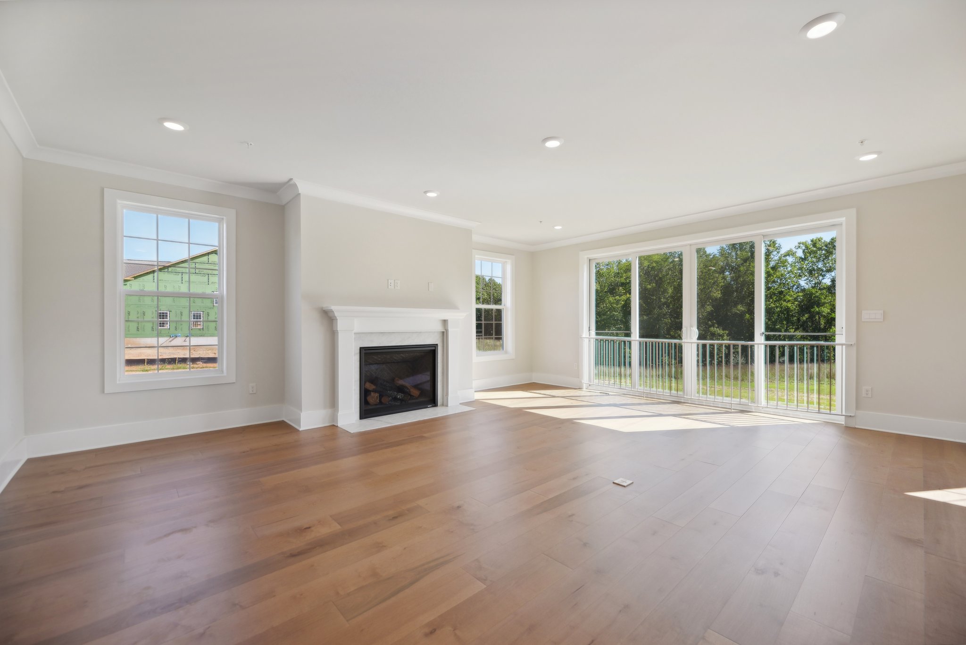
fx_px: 376
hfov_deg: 104.2
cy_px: 322
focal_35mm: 14
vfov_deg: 81.2
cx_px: 483
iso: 400
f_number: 7.1
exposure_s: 1/200
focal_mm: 14
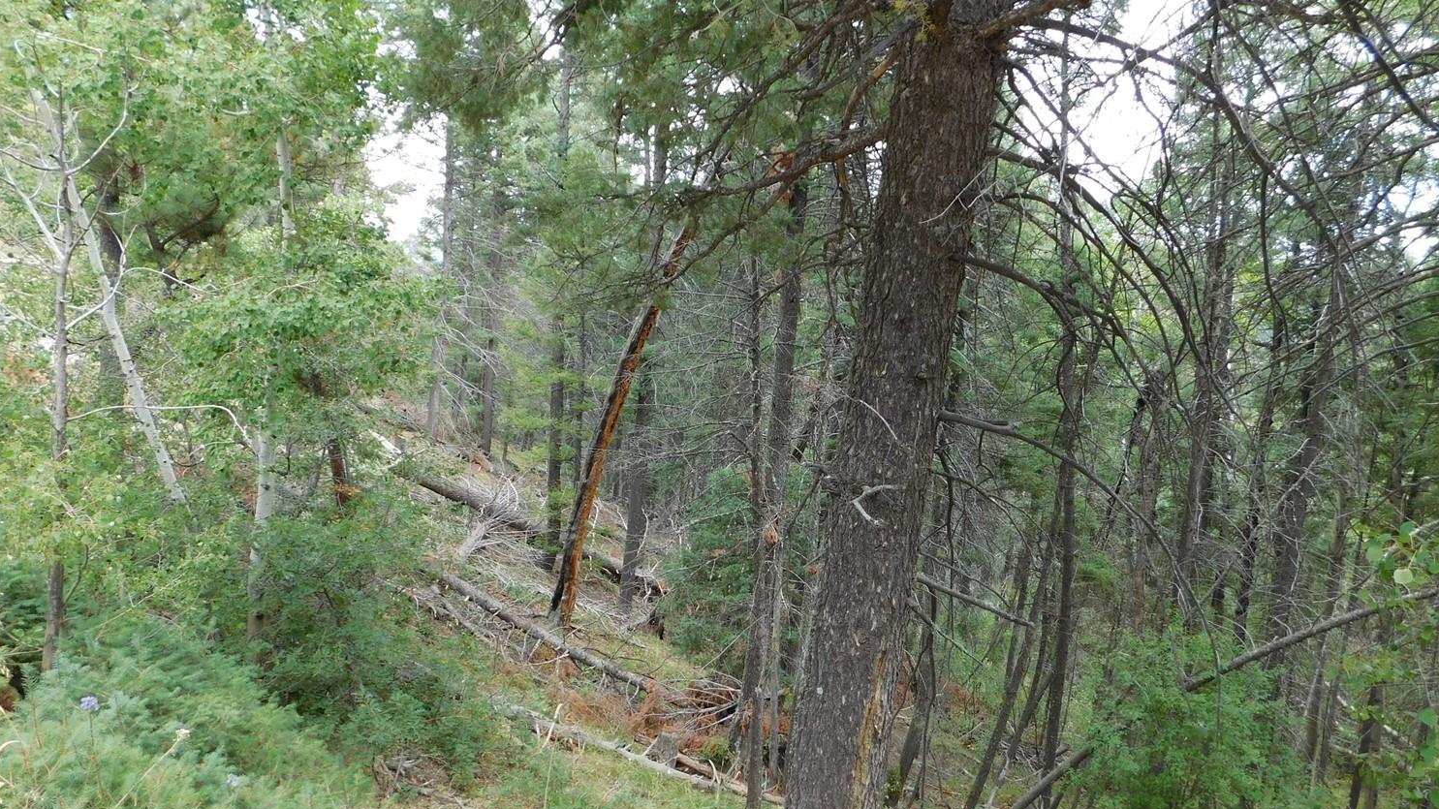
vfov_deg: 42.8
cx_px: 742
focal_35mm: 27
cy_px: 457
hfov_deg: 69.8
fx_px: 1030
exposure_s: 1/160
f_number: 3
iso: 125
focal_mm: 4
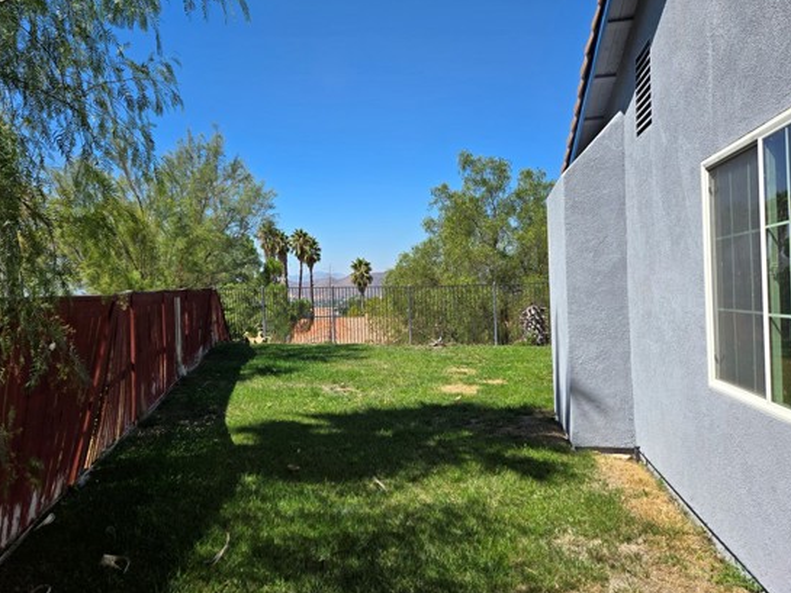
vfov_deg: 51.4
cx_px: 345
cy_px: 294
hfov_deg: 65.1
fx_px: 617
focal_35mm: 27
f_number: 1.8
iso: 25
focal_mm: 5.4
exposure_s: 1/1588
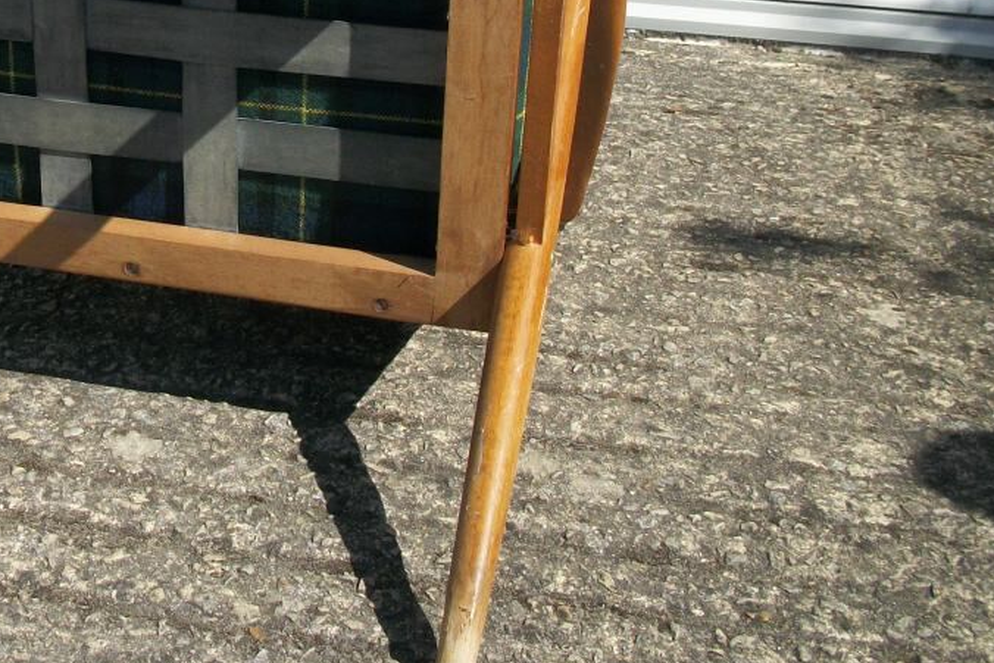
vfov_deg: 21.3
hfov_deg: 30.8
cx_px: 141
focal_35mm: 63
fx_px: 1740
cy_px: 110
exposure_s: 1/200
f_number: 8.8
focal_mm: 5.7
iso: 80
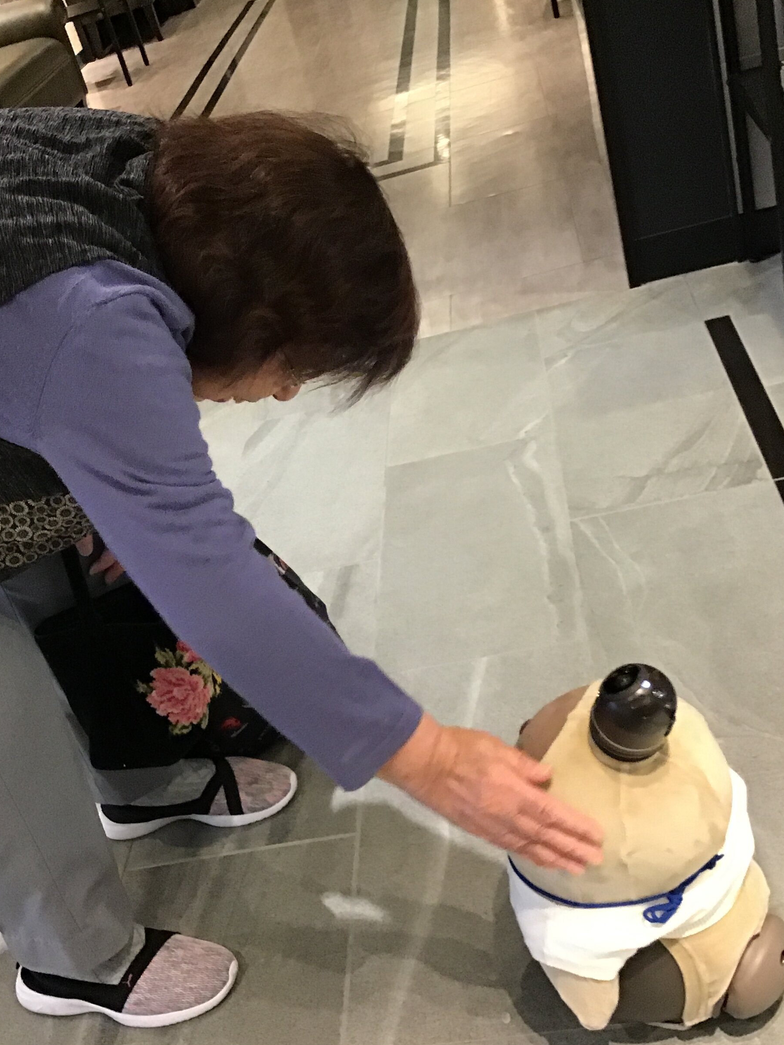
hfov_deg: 34.3
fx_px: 1268
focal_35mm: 42
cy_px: 527
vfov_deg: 44.8
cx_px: 324
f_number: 2.4
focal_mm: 3.3
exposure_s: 1/30
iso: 160
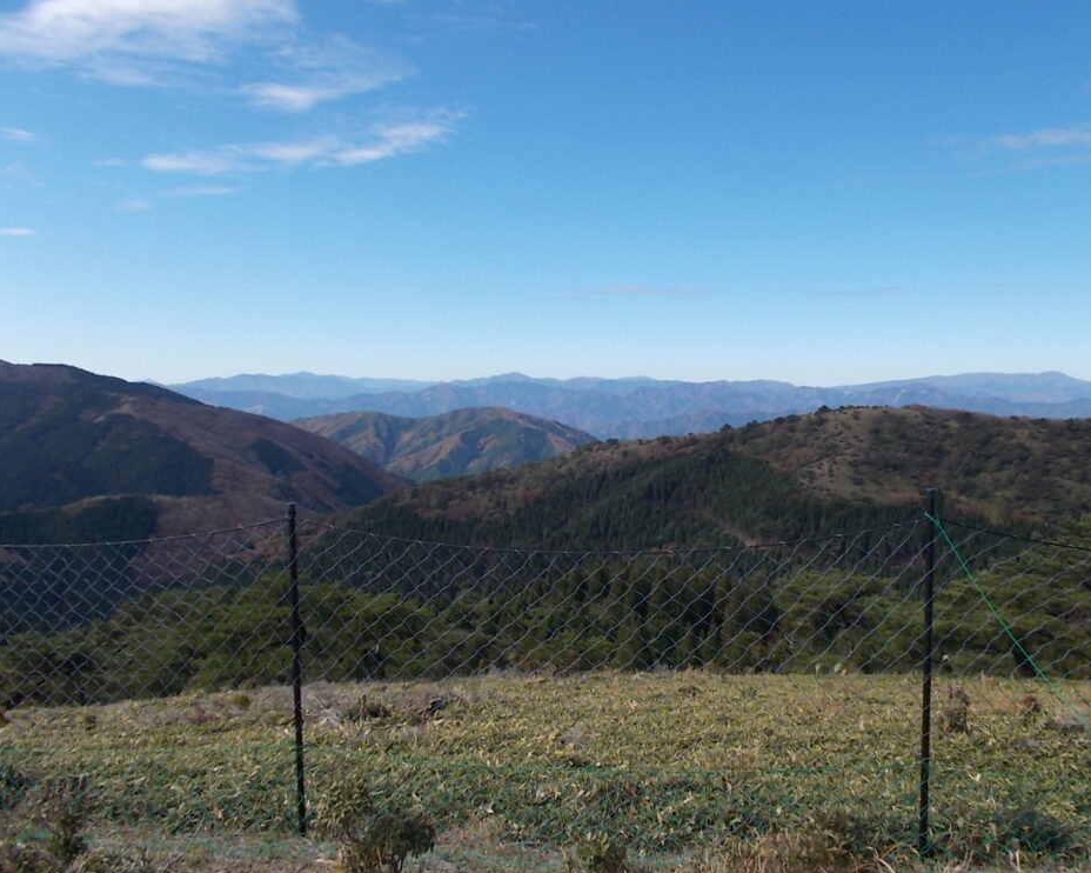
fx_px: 904
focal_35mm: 28
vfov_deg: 51.5
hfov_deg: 62.2
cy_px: 433
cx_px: 581
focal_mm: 4.6
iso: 80
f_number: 8
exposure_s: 1/125
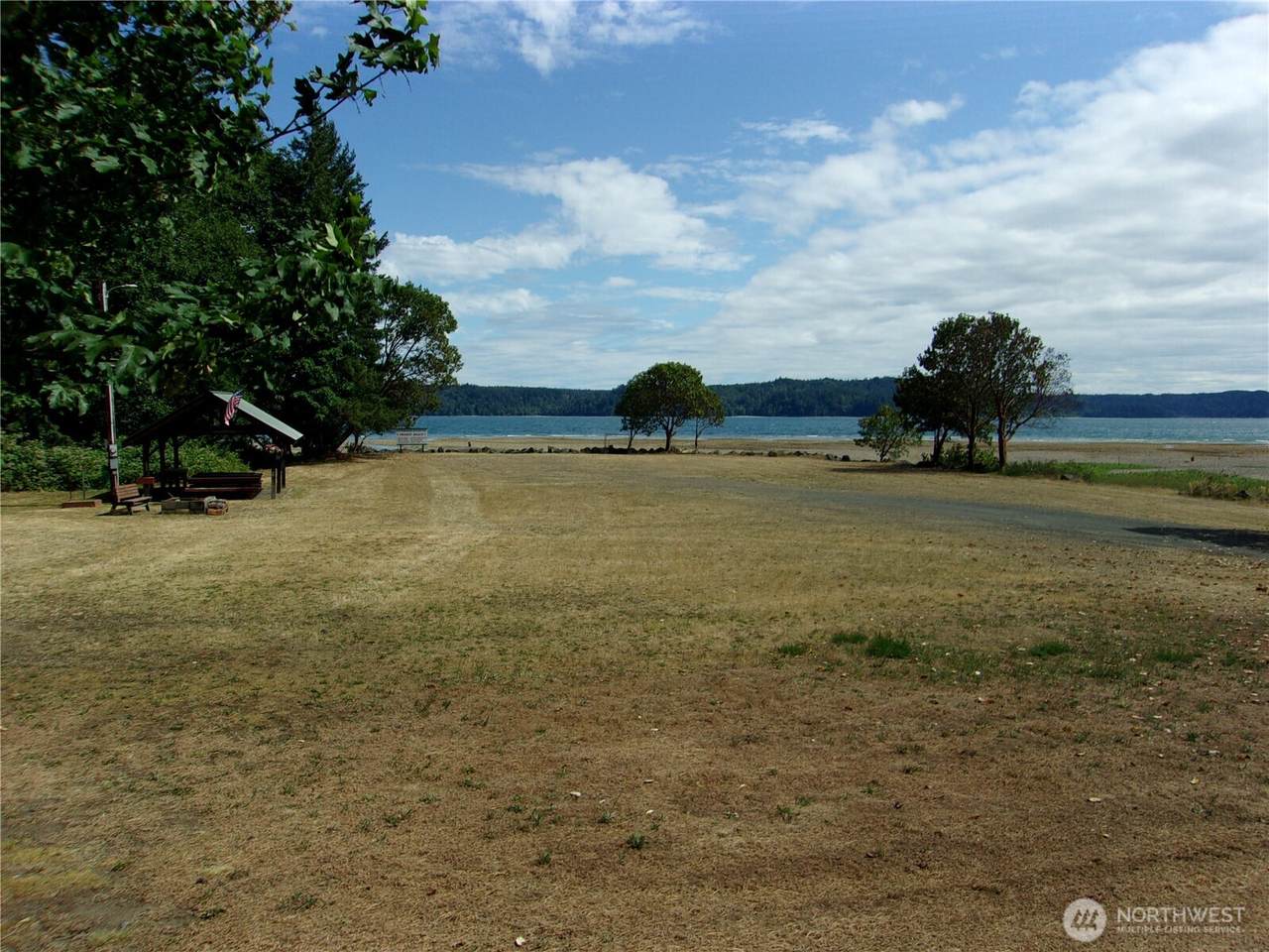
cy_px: 476
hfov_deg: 65.3
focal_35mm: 27
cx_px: 634
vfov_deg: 51.4
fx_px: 990
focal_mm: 4.9
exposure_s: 1/150
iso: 80
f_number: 10.4
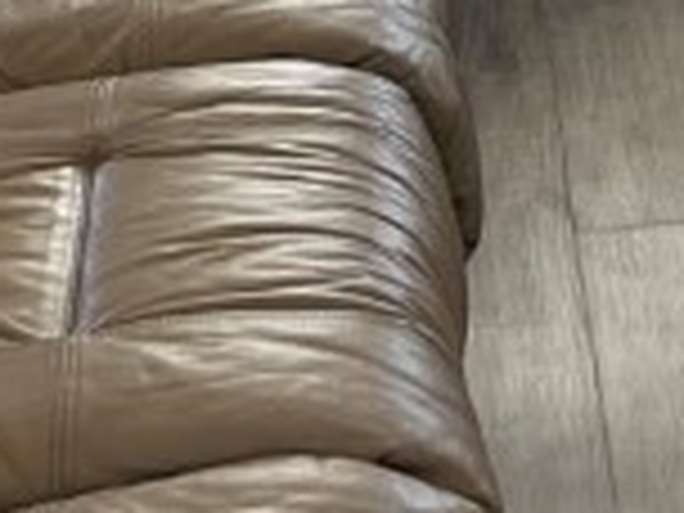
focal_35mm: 175
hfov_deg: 10.8
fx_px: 3458
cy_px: -950
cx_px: 1053
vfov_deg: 7.6
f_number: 1.6
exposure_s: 1/178
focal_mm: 5.1
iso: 40
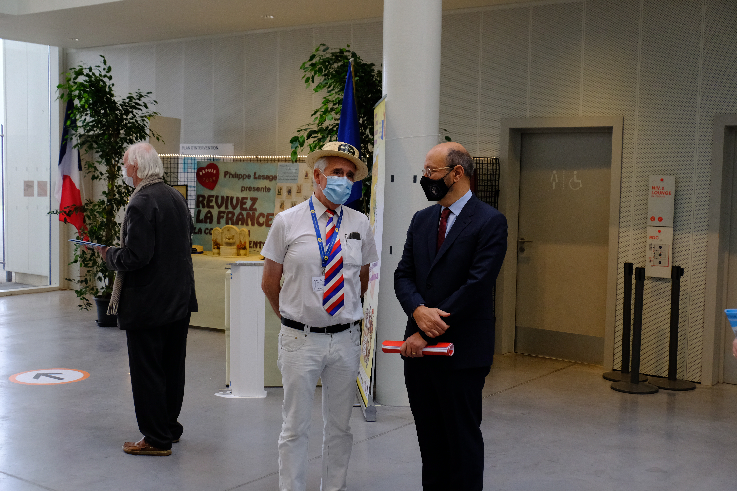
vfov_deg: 31.9
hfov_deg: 46.4
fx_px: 860
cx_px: 368
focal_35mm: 42
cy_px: 246
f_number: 4.5
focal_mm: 27.9
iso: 1600
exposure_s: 1/240
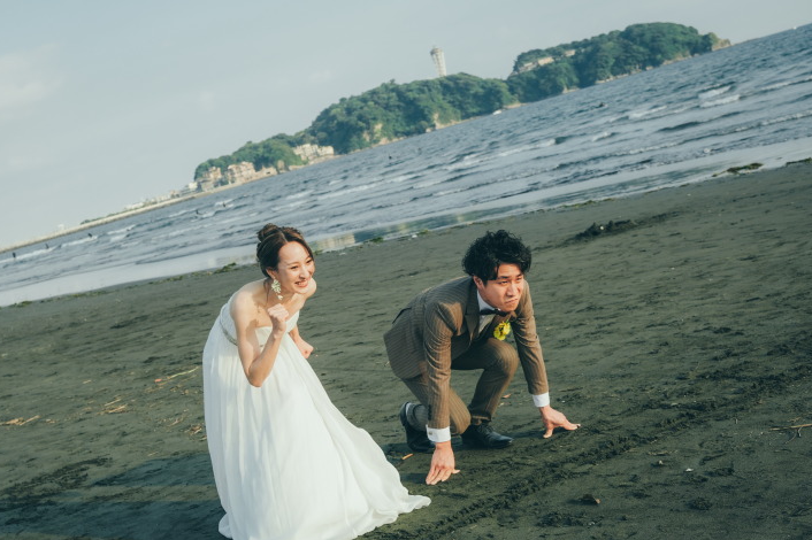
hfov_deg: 38.9
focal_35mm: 51
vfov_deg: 26.4
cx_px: 373
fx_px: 1150
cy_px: 297
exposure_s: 1/500
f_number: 5
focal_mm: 30.2
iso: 200
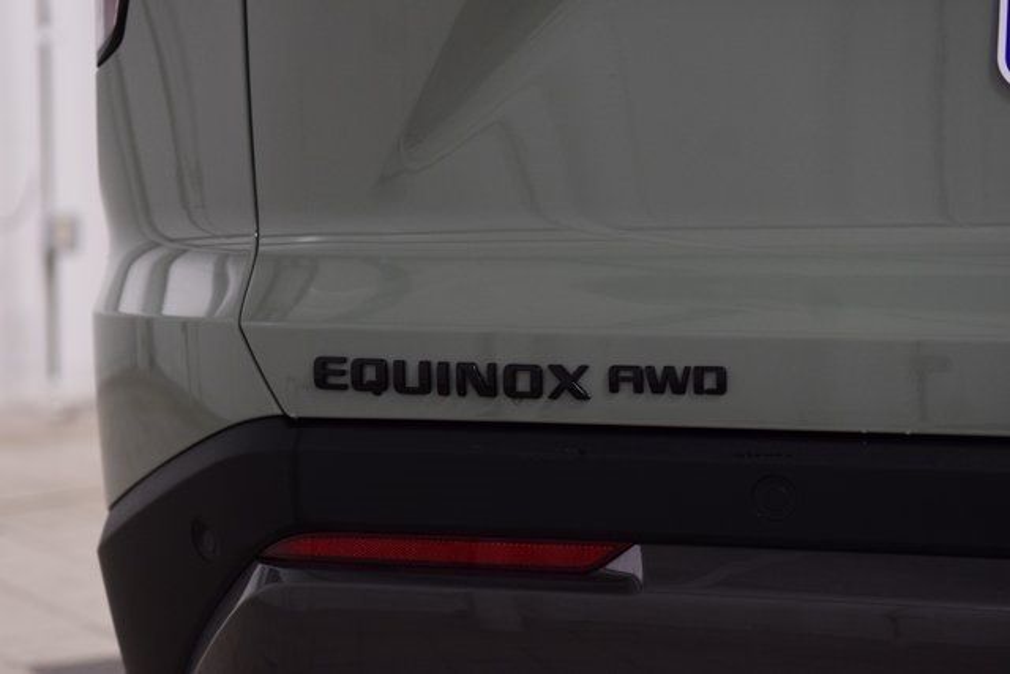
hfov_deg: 19.5
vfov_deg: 13.0
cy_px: 337
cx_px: 505
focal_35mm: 105
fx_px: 2946
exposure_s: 1/125
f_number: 4
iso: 1600
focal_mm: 70
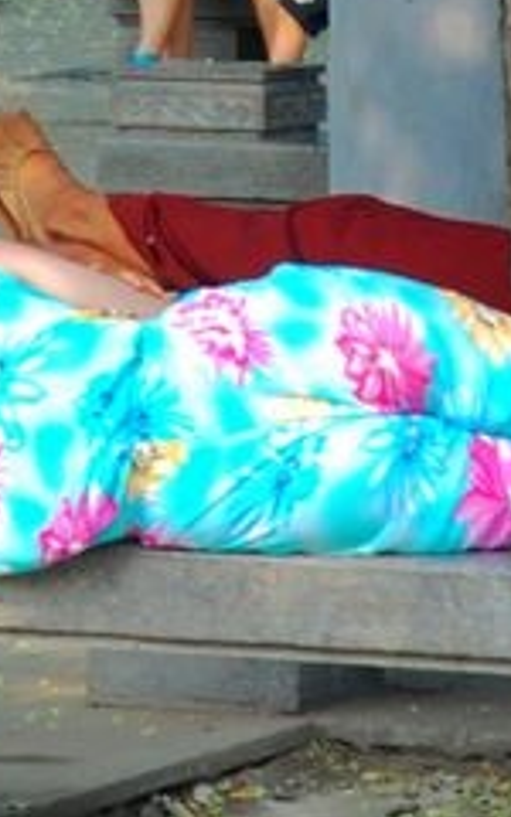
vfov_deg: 5.1
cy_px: -596
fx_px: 9024
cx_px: 189
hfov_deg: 3.2
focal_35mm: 405
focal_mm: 62
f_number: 5.6
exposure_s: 1/60
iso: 100
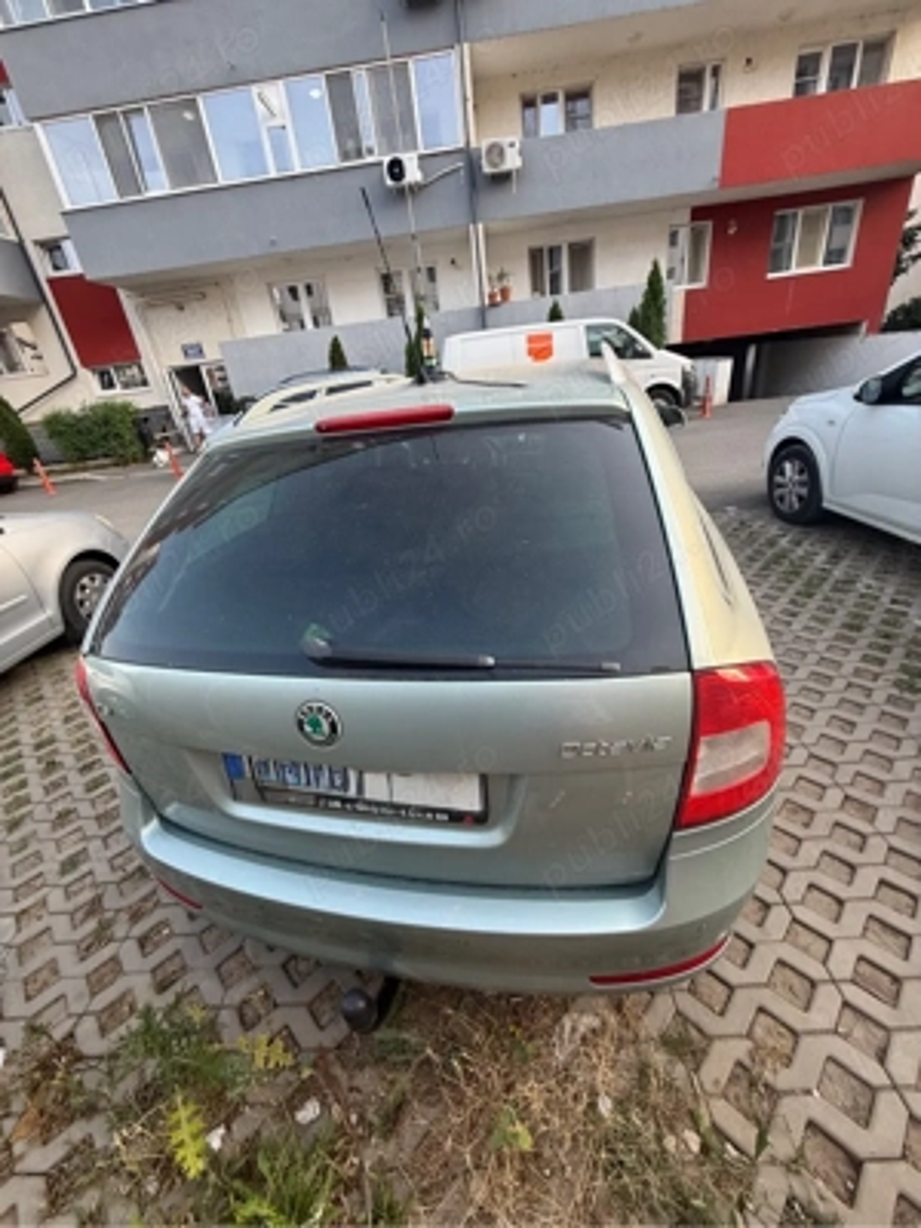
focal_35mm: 14
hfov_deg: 85.7
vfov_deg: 102.1
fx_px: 497
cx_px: 460
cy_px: 614
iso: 64
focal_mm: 2.22
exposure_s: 1/172
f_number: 2.2
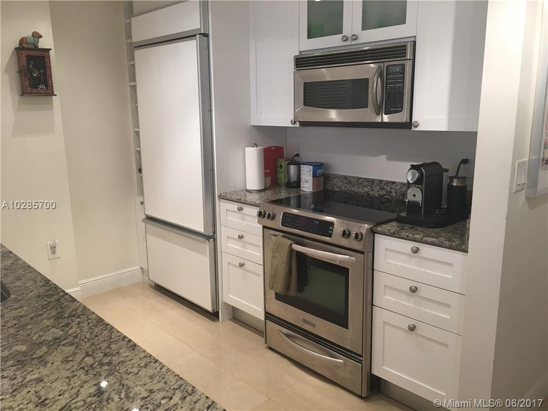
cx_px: 274
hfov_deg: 61.7
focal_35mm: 29
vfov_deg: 48.2
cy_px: 206
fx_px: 459
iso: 32
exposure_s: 1/15
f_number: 2.2
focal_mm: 4.15
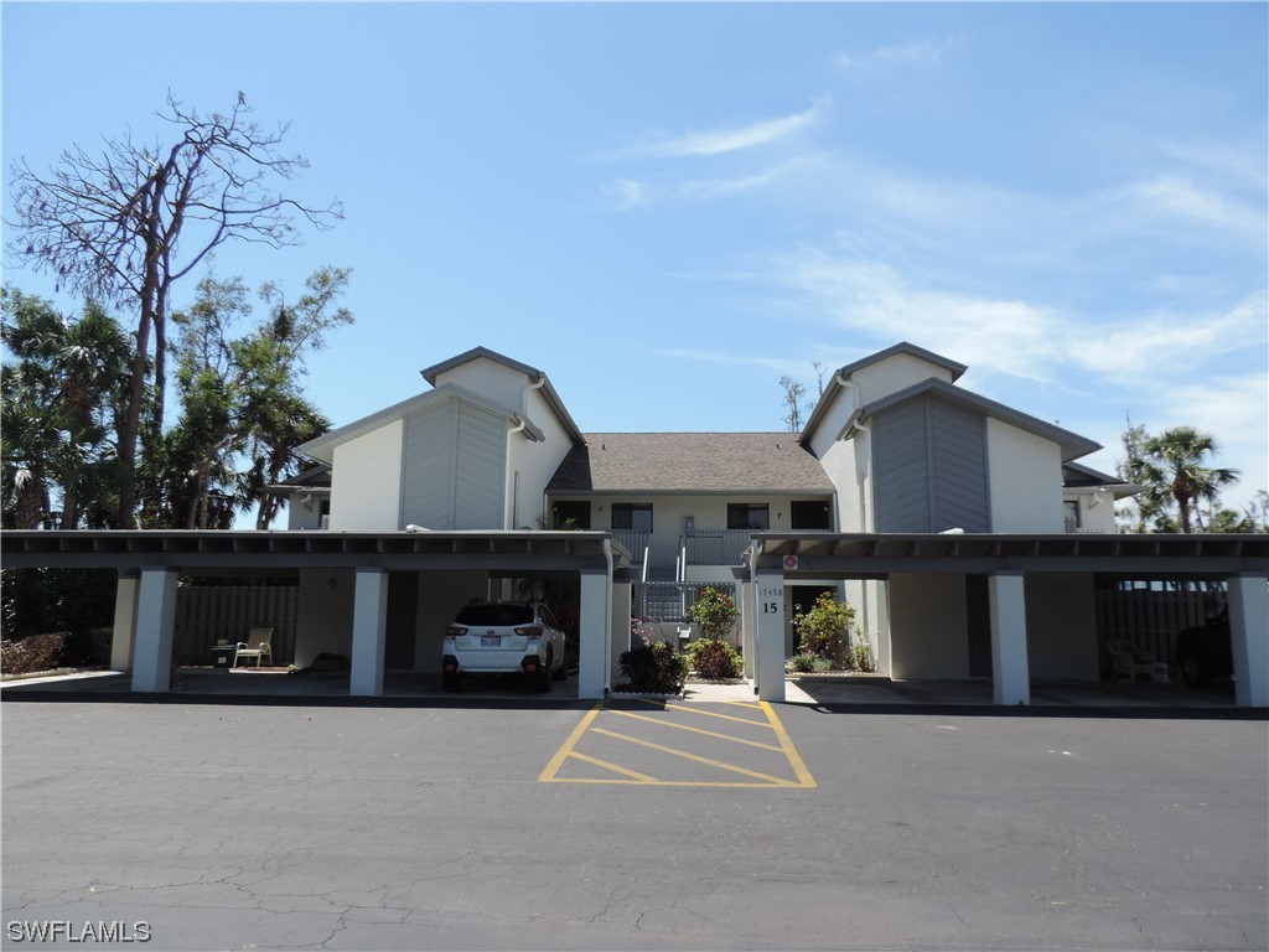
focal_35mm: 24
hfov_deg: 71.6
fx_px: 880
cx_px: 634
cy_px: 476
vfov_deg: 56.8
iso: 80
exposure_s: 1/1000
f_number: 3
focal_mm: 4.3
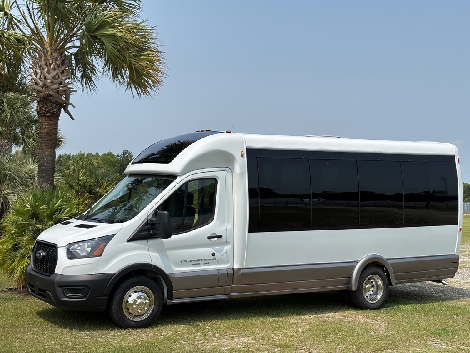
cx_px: 235
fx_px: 706
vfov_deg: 28.0
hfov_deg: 36.8
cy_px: 176
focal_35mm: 52
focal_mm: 5.96
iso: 40
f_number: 1.6
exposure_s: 1/3937
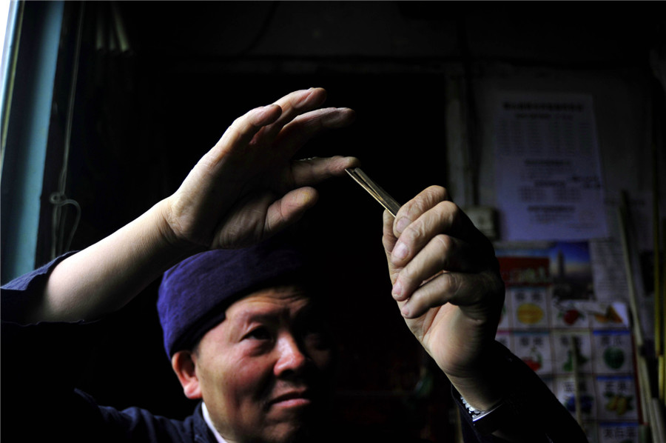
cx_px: 333
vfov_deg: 37.8
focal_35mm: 35
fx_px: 647
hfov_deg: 54.5
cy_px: 222
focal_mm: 35
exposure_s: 1/30
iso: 400
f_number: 4.5
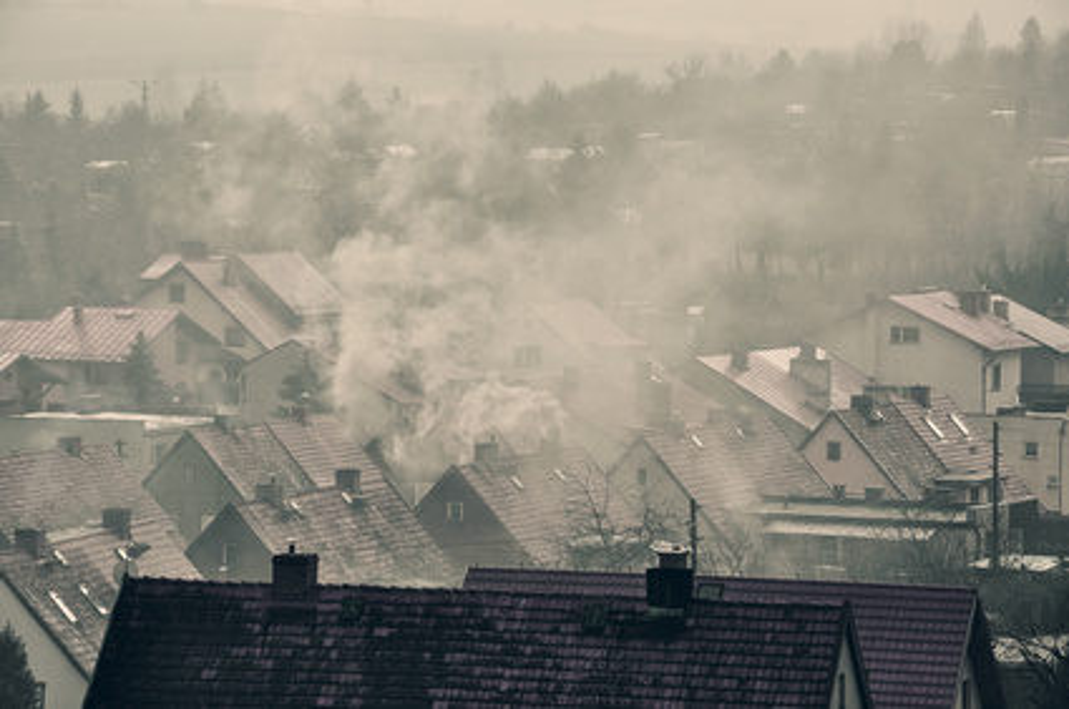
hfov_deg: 9.8
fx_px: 6226
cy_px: 354
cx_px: 534
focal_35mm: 210
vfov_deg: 6.5
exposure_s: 1/200
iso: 200
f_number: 11
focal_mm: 140
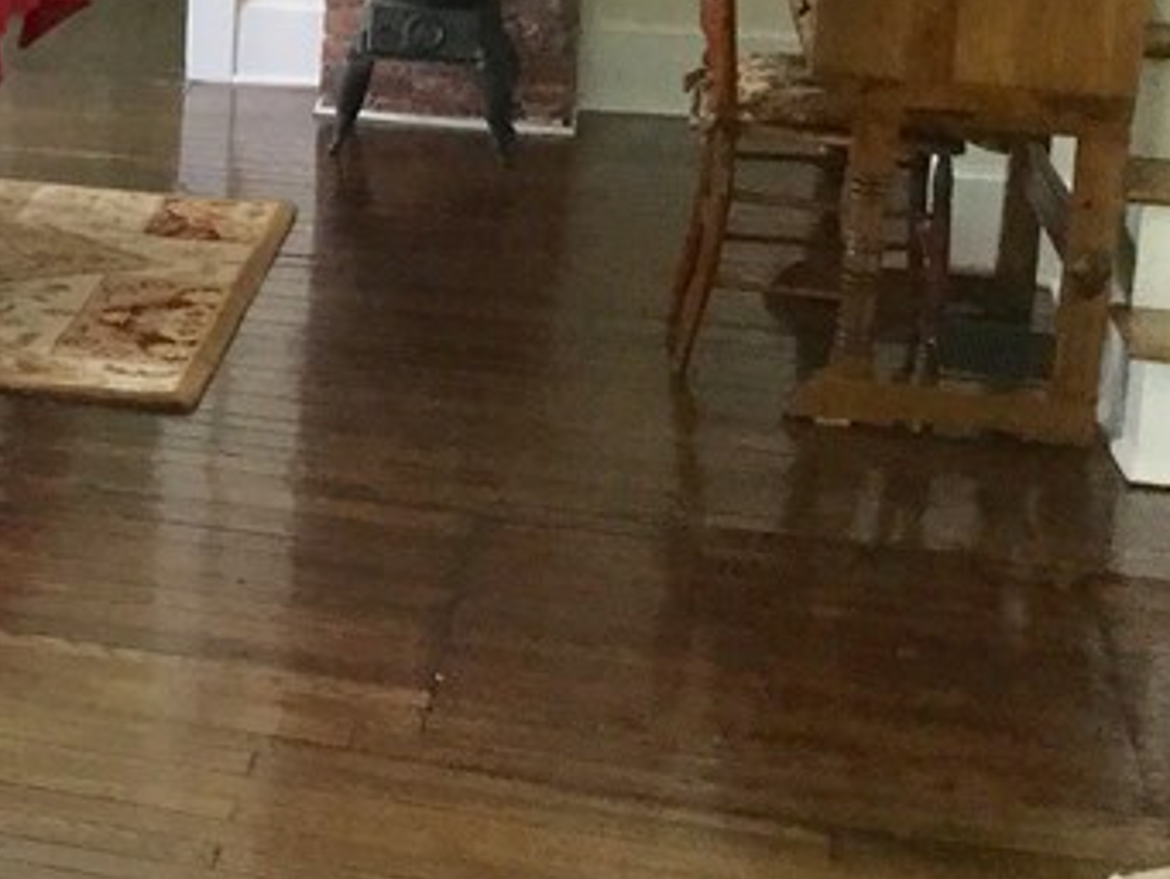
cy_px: 89
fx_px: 3144
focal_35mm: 93
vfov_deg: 15.7
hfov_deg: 18.8
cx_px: -549
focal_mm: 3.3
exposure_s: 1/30
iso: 50
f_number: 2.4
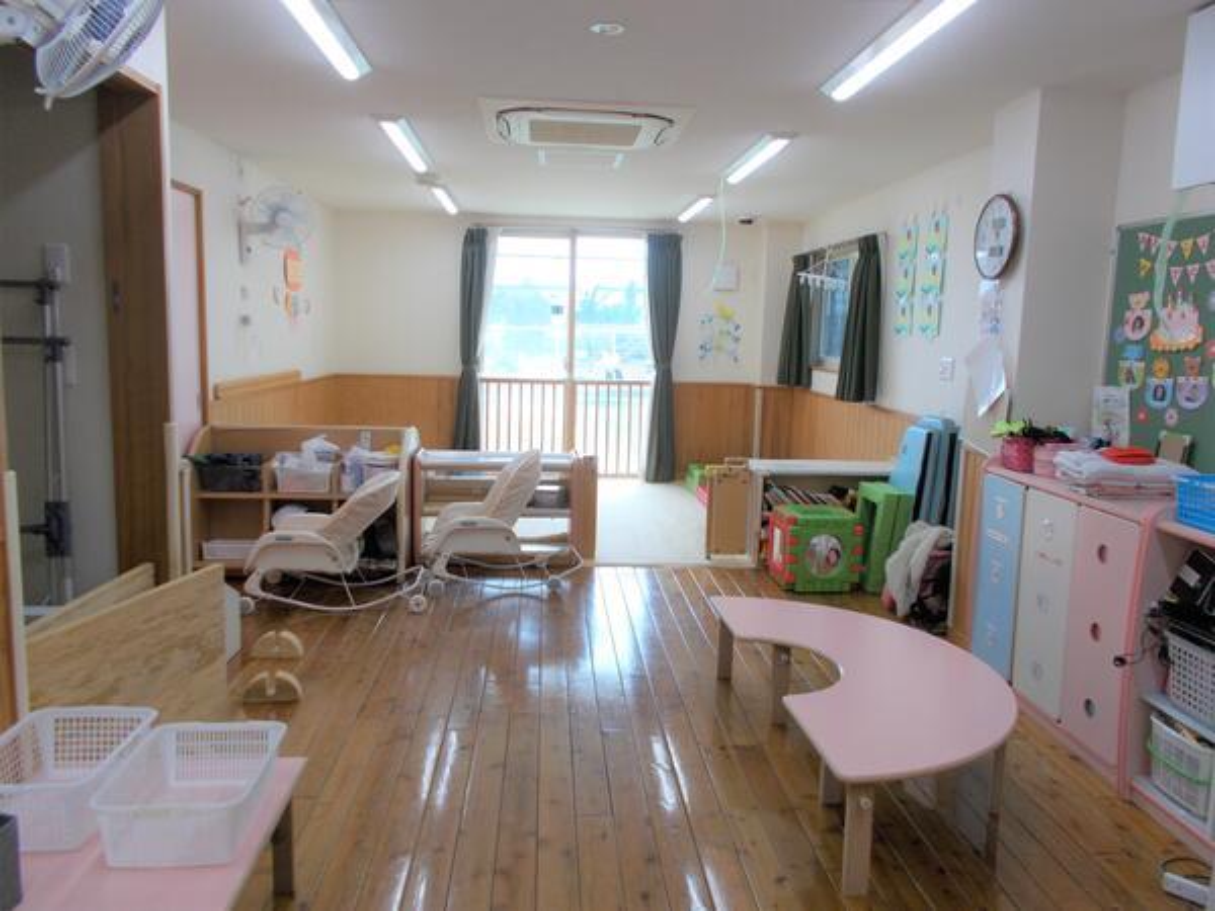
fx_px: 913
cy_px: 456
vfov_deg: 53.1
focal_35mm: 26
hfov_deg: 67.3
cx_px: 608
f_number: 3.2
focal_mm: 4.6
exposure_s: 1/80
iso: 80
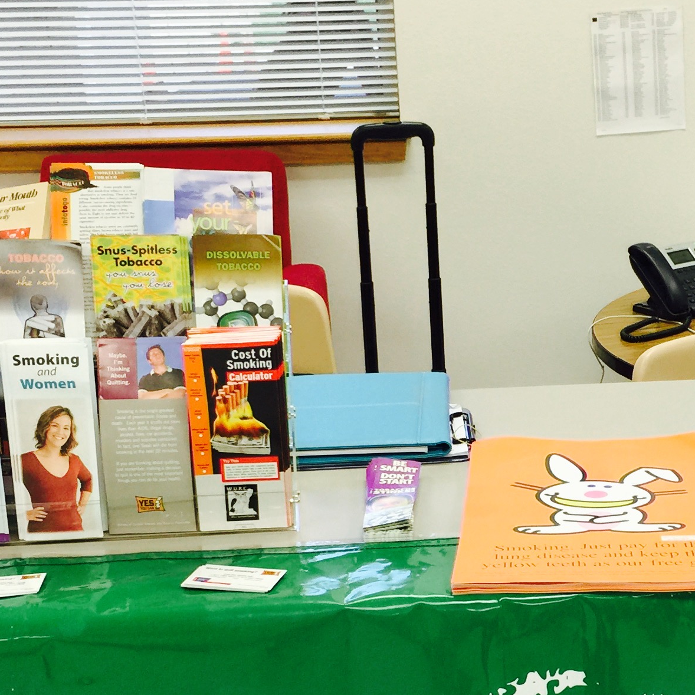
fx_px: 1613
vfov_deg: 23.9
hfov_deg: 23.8
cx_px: 593
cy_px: 558
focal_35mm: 71
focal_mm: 4.15
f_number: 2.2
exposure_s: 1/30
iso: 40
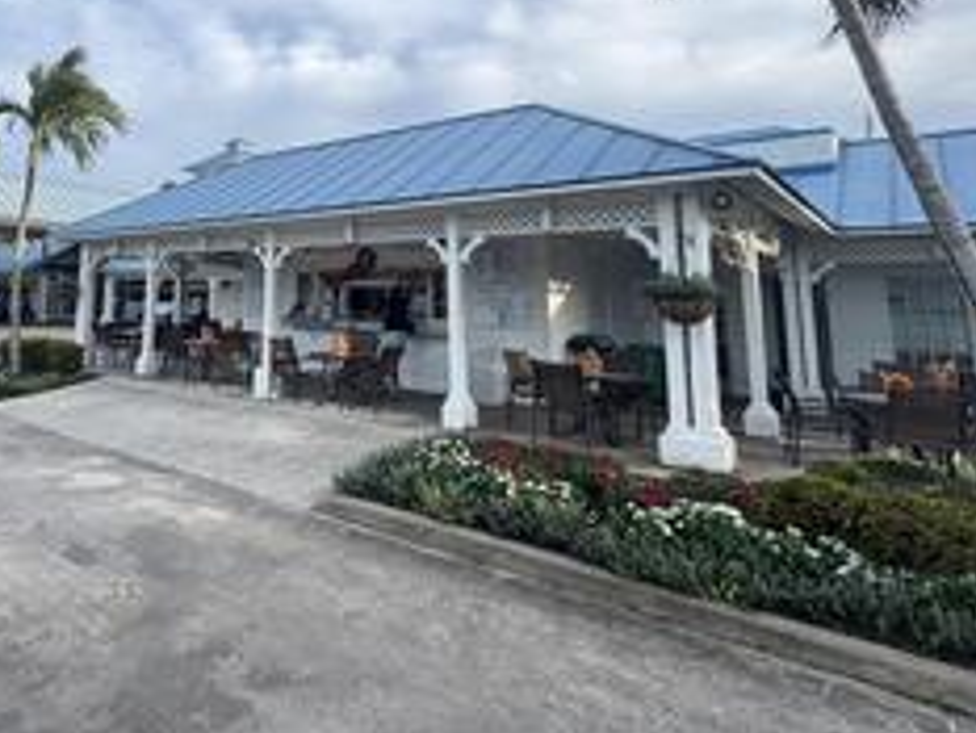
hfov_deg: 68.1
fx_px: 677
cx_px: 276
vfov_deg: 54.6
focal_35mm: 24
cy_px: 197
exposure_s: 1/349
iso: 40
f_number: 2.2
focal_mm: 2.22
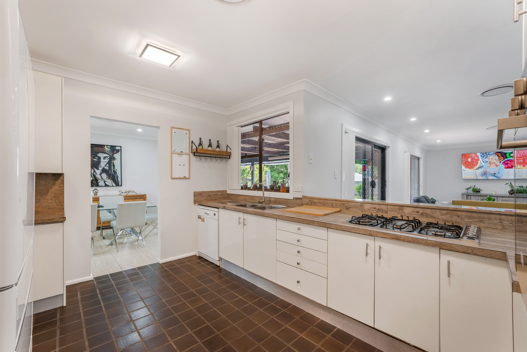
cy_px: 176
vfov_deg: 81.2
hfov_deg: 104.2
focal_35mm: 14
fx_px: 205
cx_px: 264
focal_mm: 14
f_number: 11
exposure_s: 1/3
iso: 800
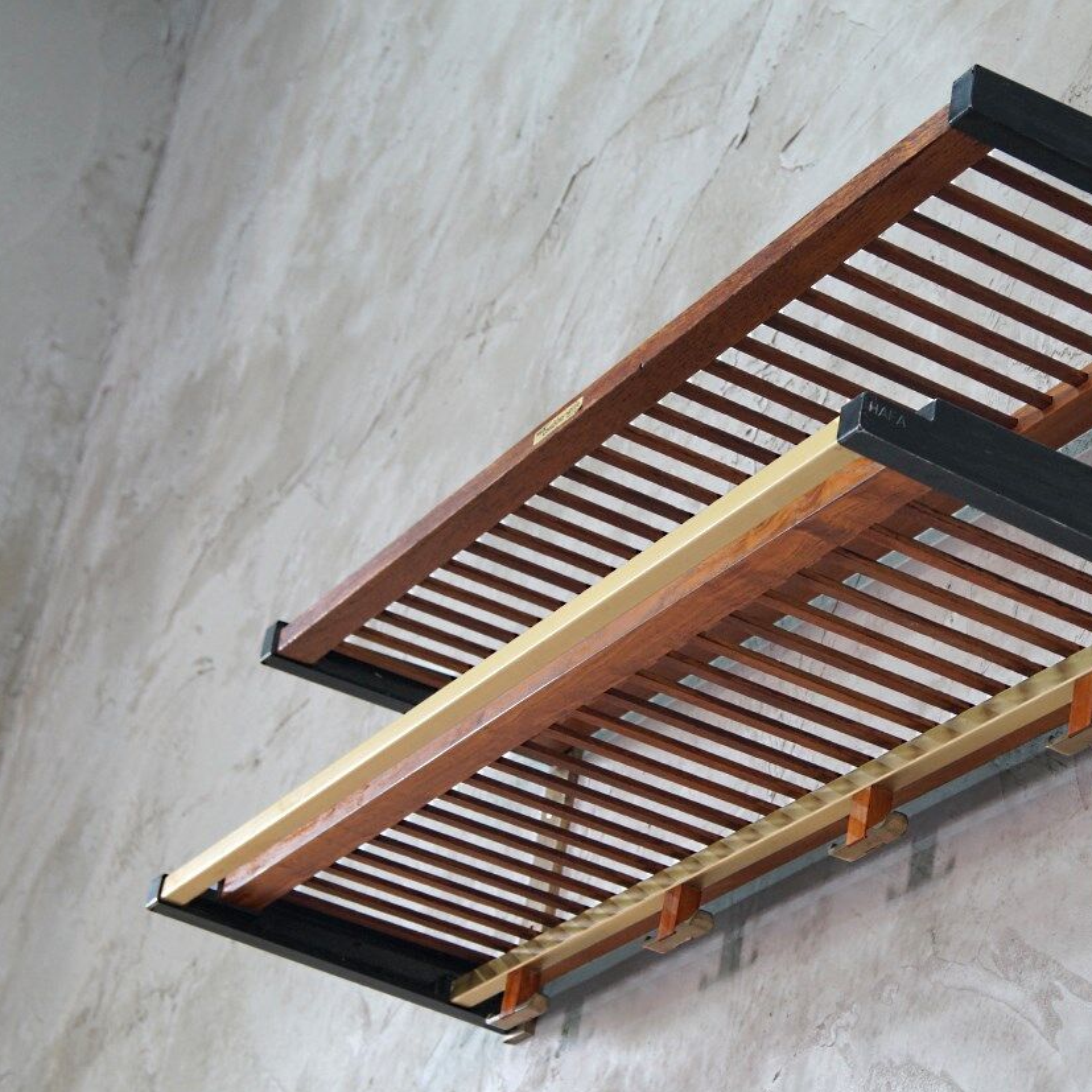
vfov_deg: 20.0
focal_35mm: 87
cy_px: 548
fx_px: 3092
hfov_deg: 19.9
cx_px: 816
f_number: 7.1
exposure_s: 1/13
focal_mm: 45
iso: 400
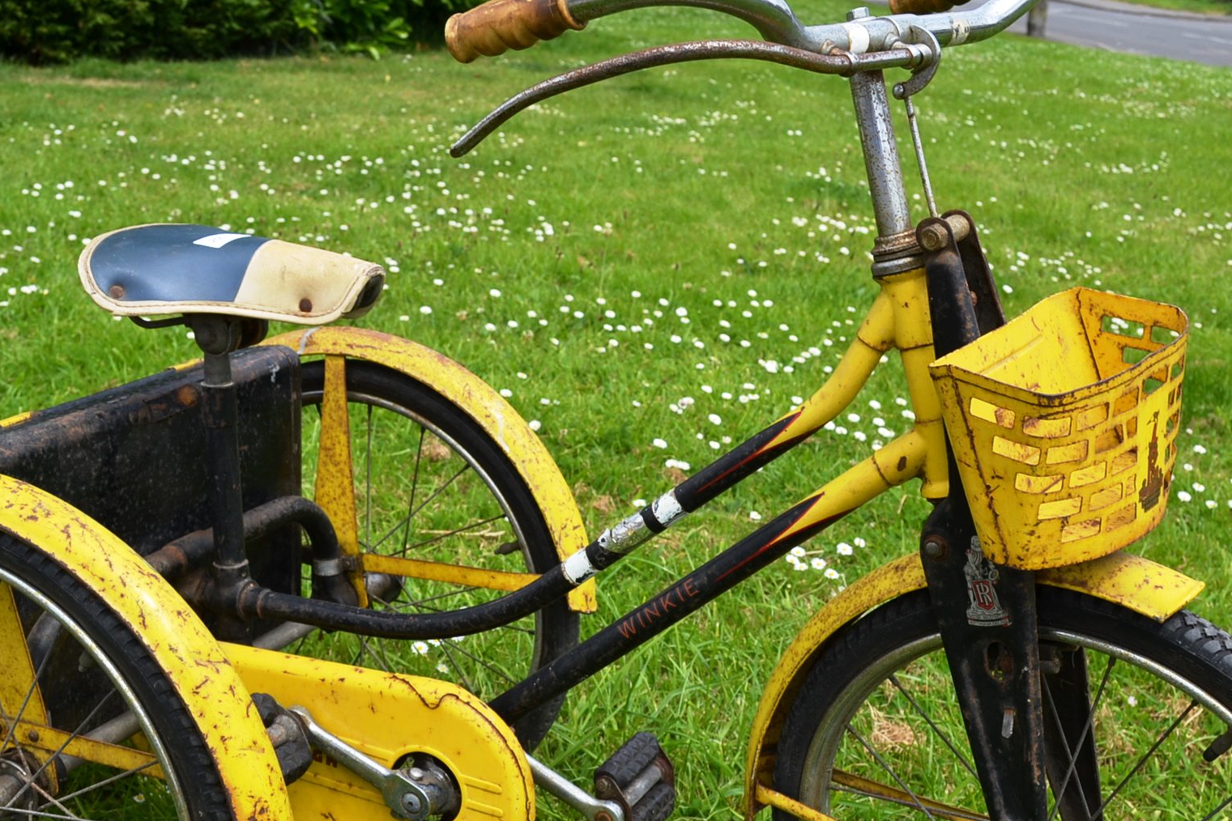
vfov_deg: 26.8
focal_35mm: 50
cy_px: 550
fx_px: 1711
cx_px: 587
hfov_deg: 39.6
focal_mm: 22
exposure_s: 1/250
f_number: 8
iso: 100
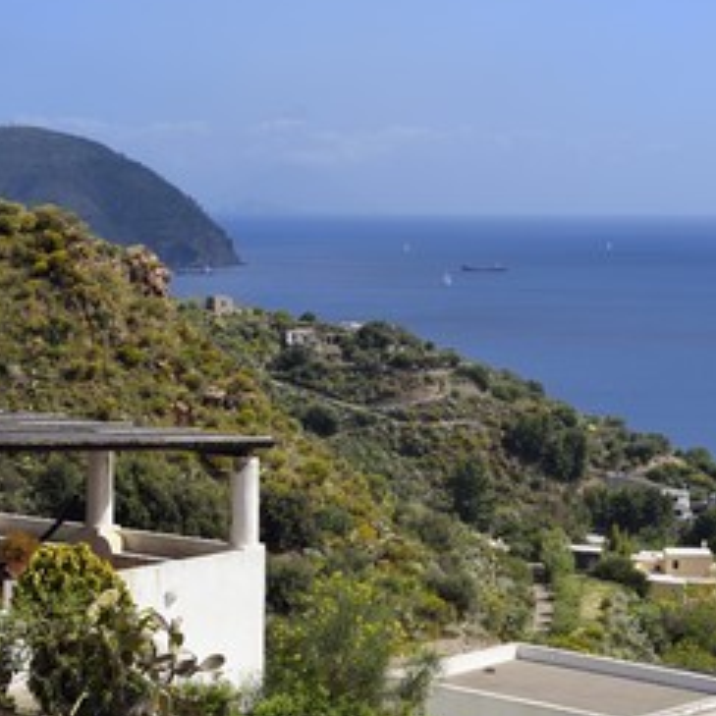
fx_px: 2410
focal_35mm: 103
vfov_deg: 16.9
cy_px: 368
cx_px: 359
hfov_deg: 16.9
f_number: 18
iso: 200
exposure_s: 1/160
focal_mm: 70
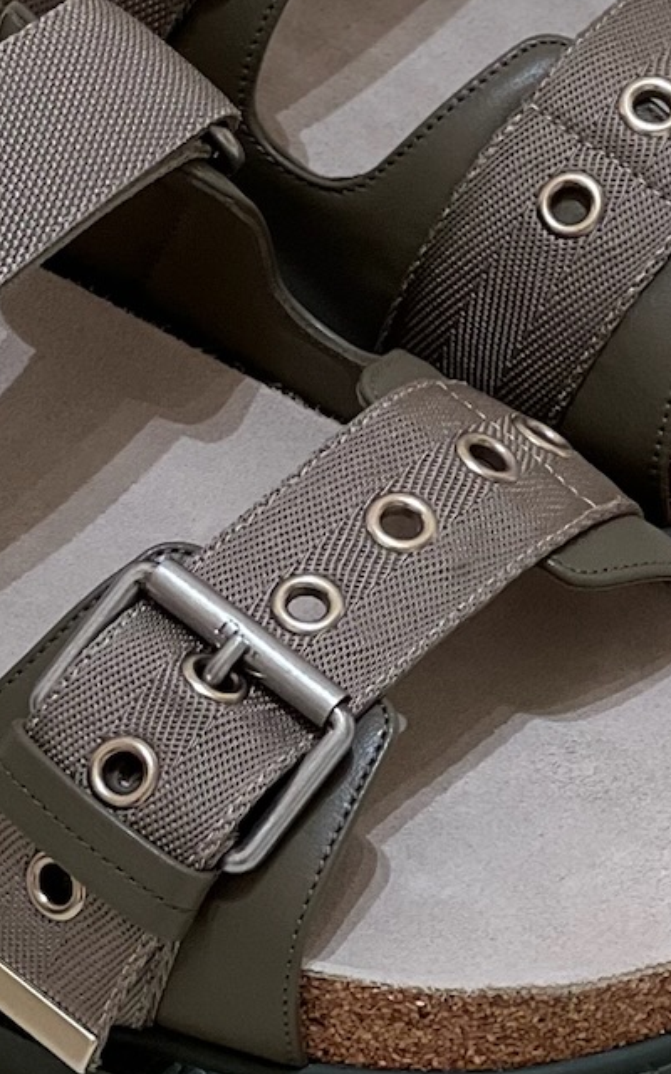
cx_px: 173
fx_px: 7637
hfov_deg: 5.0
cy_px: 76
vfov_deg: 8.0
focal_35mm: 261
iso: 64
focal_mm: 9
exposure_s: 1/98
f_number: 2.8
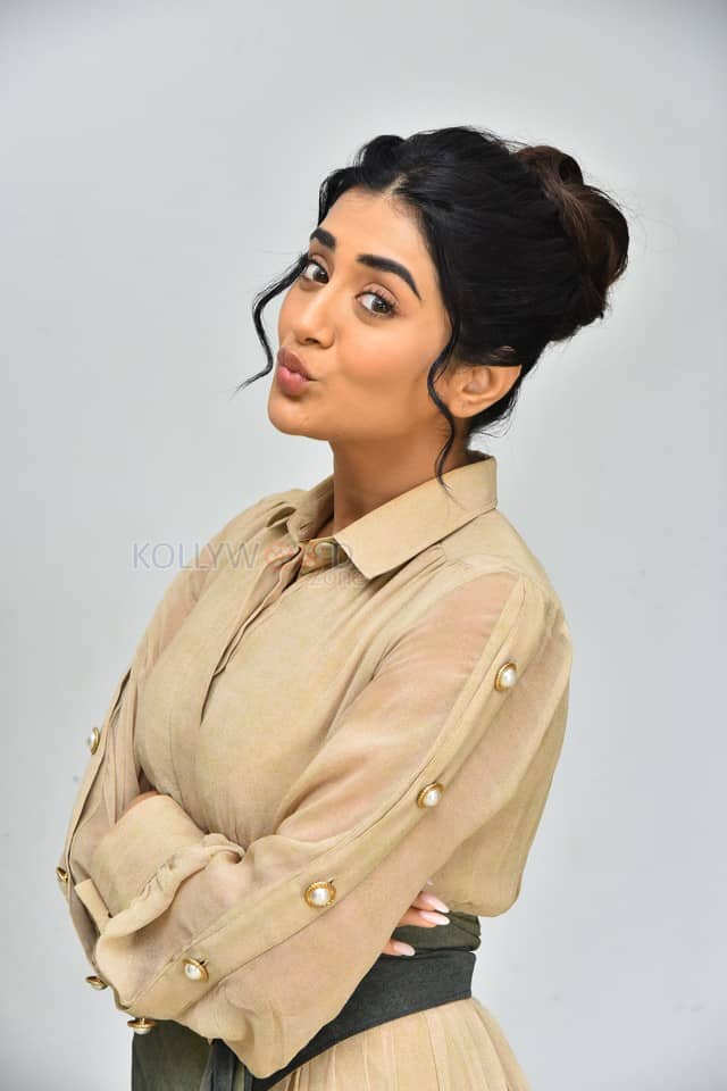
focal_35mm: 92
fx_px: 2787
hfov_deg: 14.9
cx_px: 364
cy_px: 546
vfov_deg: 22.1
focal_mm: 92
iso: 2000
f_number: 5.6
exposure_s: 1/125
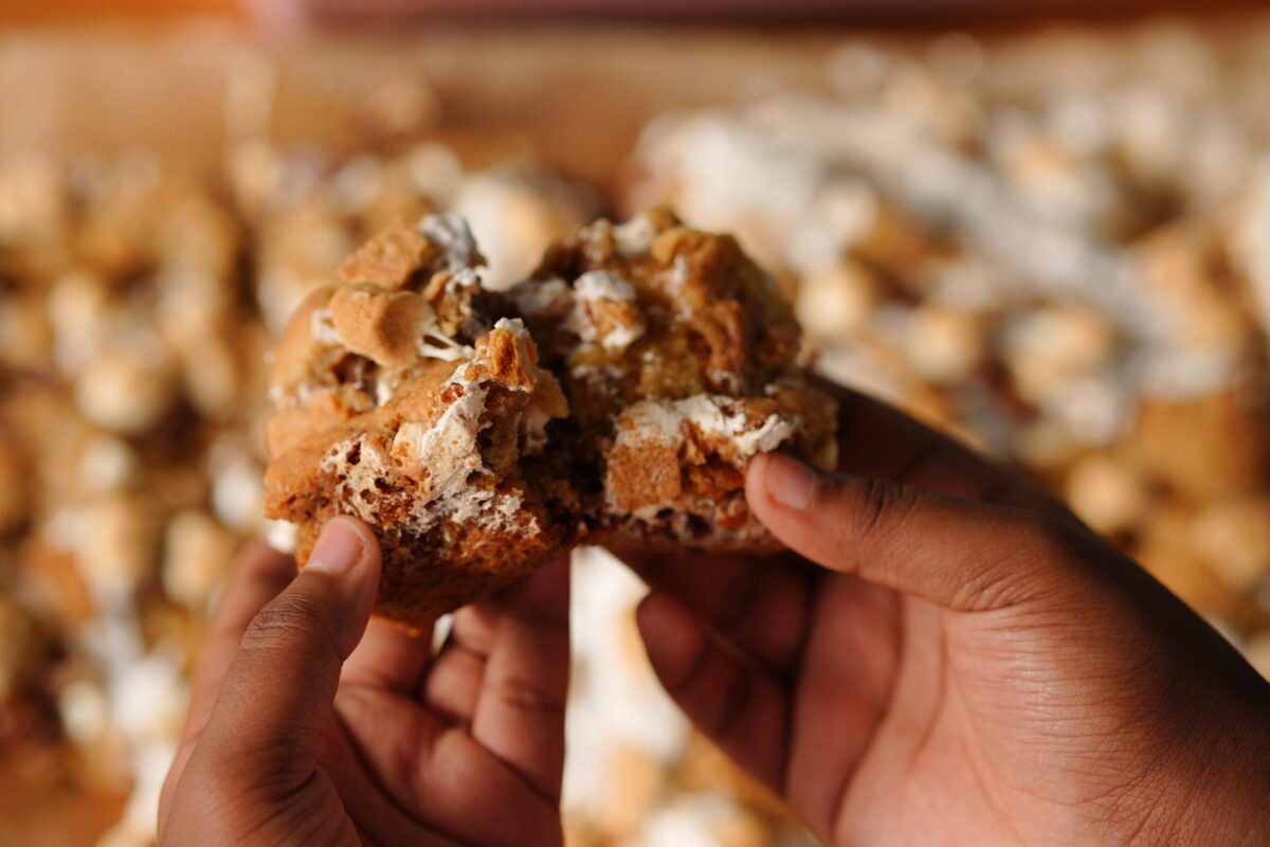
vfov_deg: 16.3
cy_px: 424
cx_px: 635
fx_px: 2963
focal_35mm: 84
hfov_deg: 24.2
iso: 100
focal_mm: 56
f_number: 2
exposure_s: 1/50
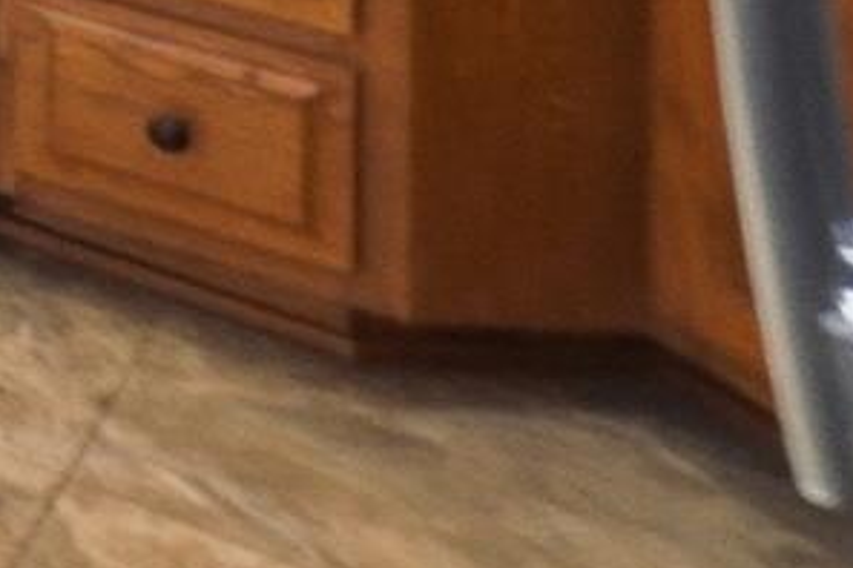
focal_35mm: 101
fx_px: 2393
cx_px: -1870
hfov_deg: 10.7
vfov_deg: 9.9
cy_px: -1175
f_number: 5.6
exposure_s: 1/250
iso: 125
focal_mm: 10
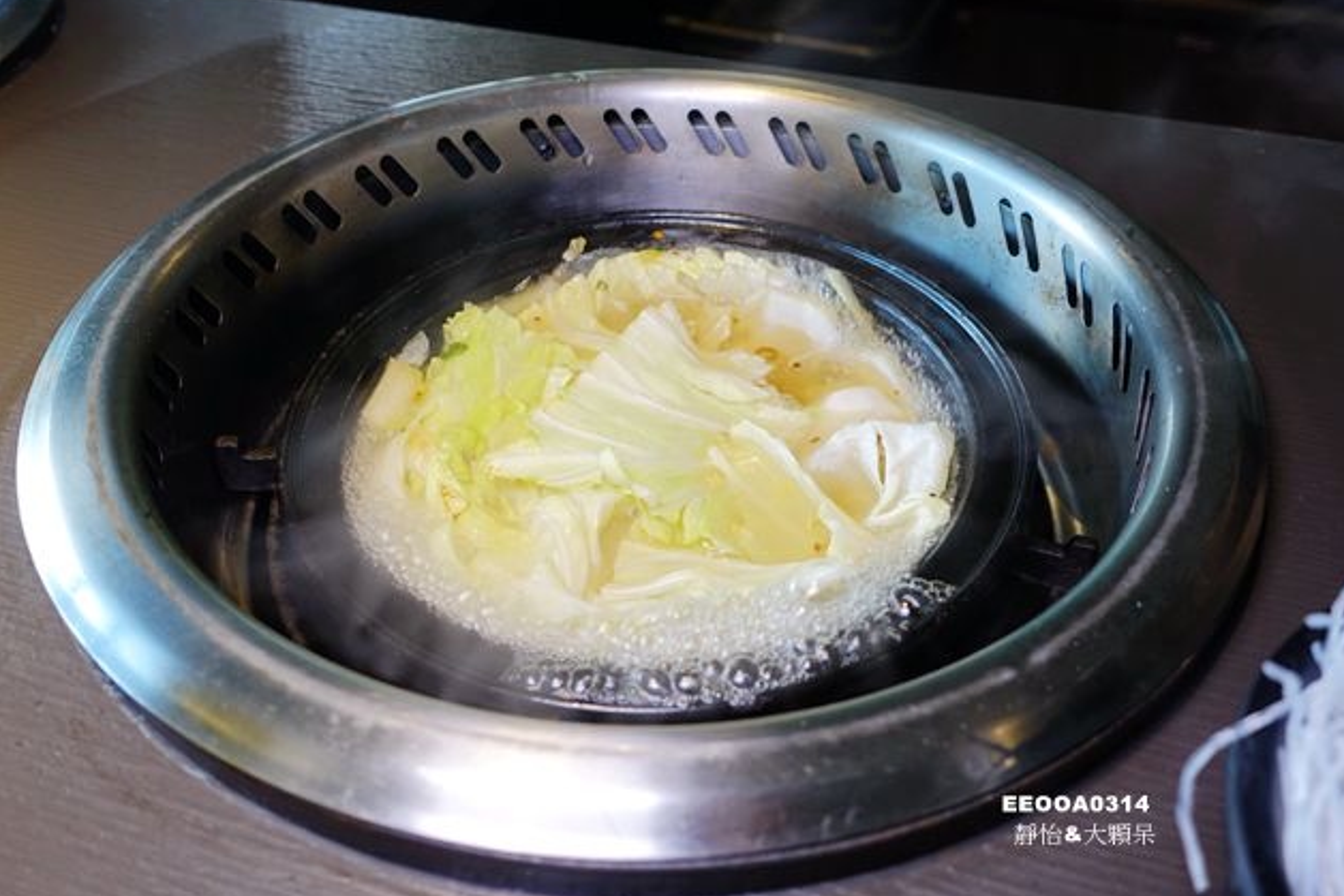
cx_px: 693
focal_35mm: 30
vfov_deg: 43.6
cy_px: 448
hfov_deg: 61.9
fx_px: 1120
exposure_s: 1/40
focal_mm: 10.51
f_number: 2.8
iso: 125
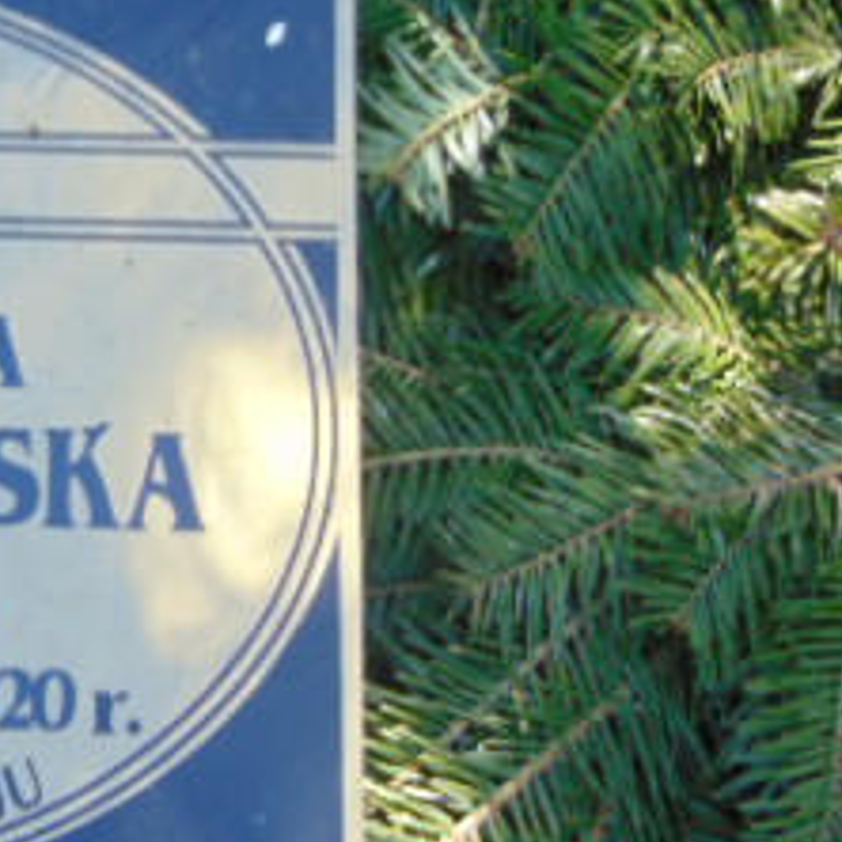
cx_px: -220
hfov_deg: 11.2
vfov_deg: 11.4
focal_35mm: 153
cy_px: 357
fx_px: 4210
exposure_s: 1/80
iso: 80
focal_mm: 10.8
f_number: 3.6
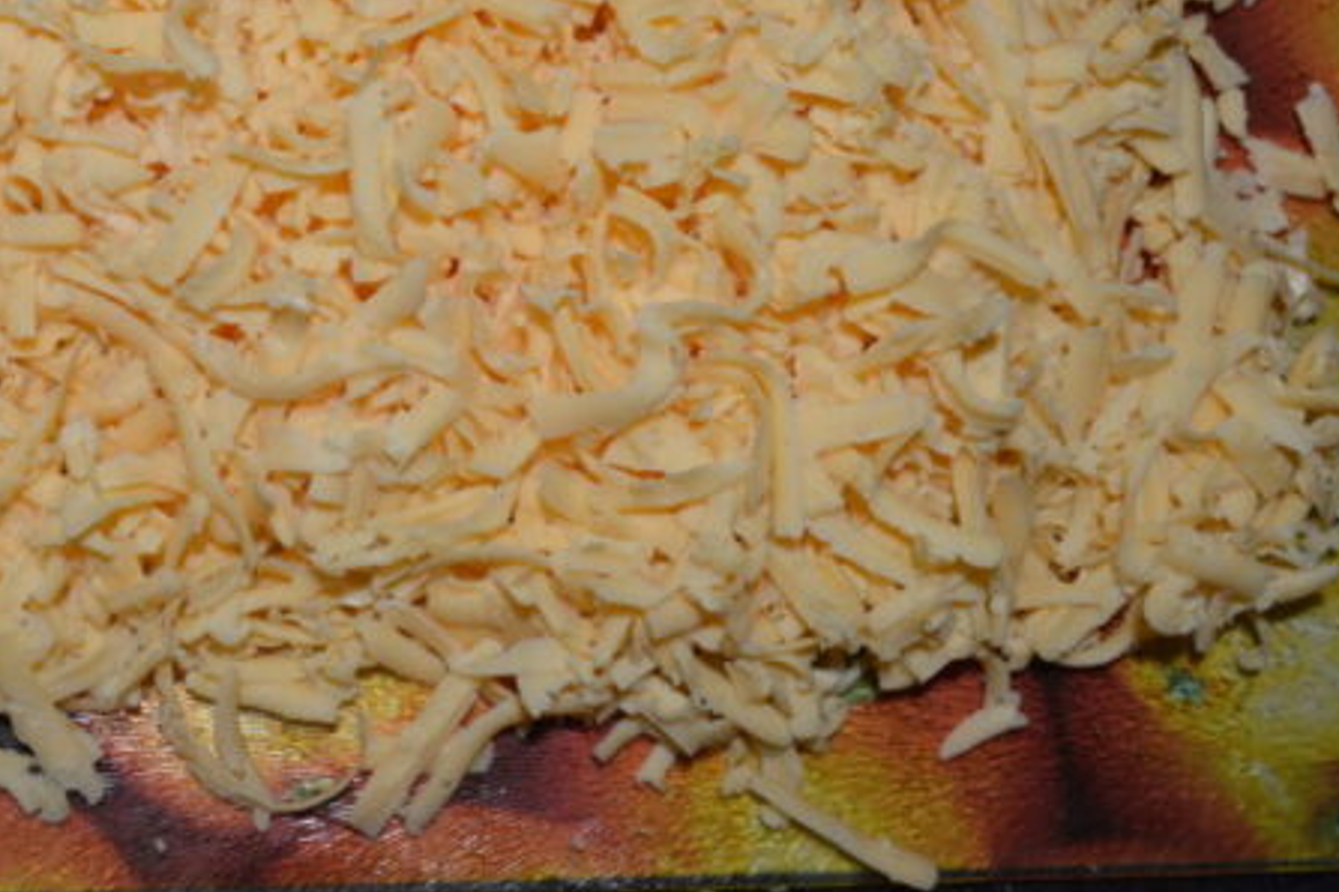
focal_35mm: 47
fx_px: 1748
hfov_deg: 40.6
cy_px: 235
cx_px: 324
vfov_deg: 28.3
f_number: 8
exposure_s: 1/60
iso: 100
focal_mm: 20
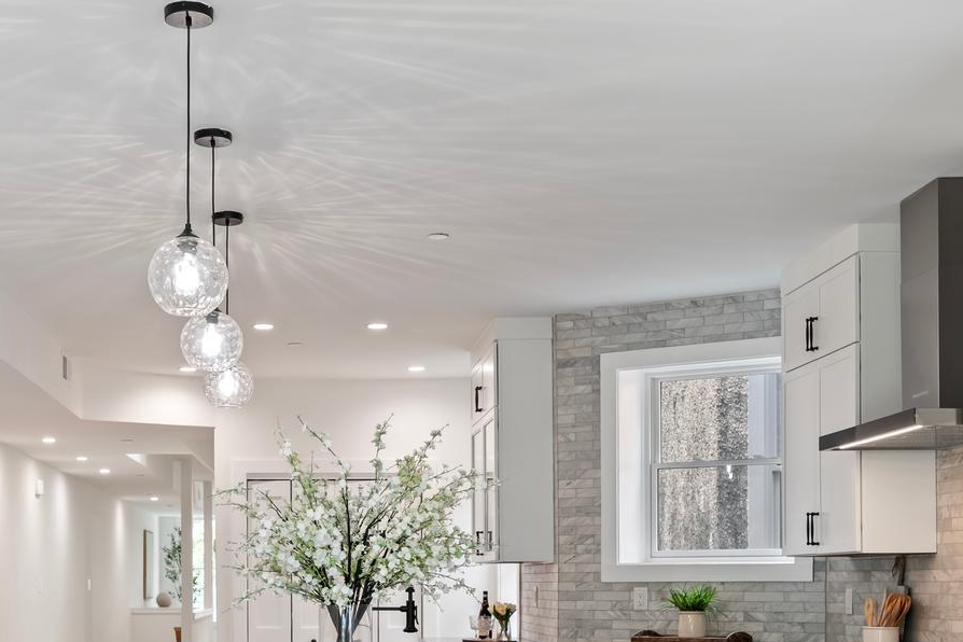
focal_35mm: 55
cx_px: 334
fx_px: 1471
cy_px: 565
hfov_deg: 35.9
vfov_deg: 24.0
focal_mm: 24
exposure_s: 1/30
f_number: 4
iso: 800
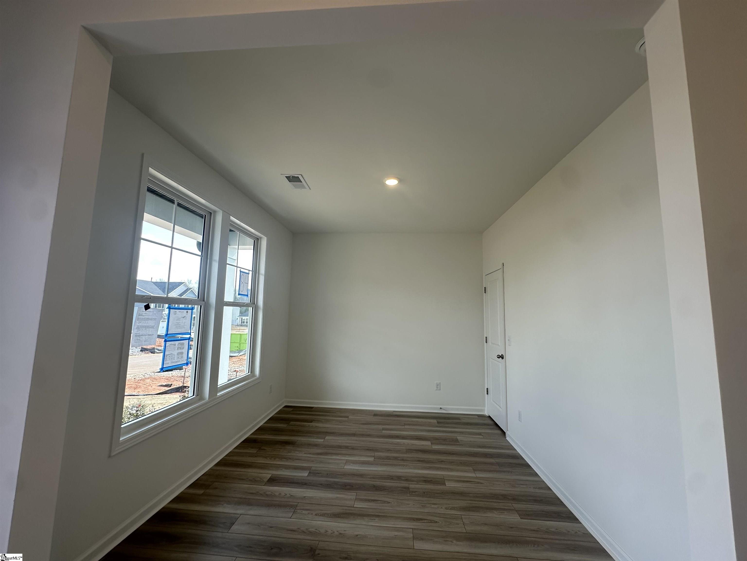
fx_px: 302
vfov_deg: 85.7
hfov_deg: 102.1
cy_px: 280
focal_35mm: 14
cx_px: 374
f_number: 2.2
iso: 40
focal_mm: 2.22
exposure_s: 1/133
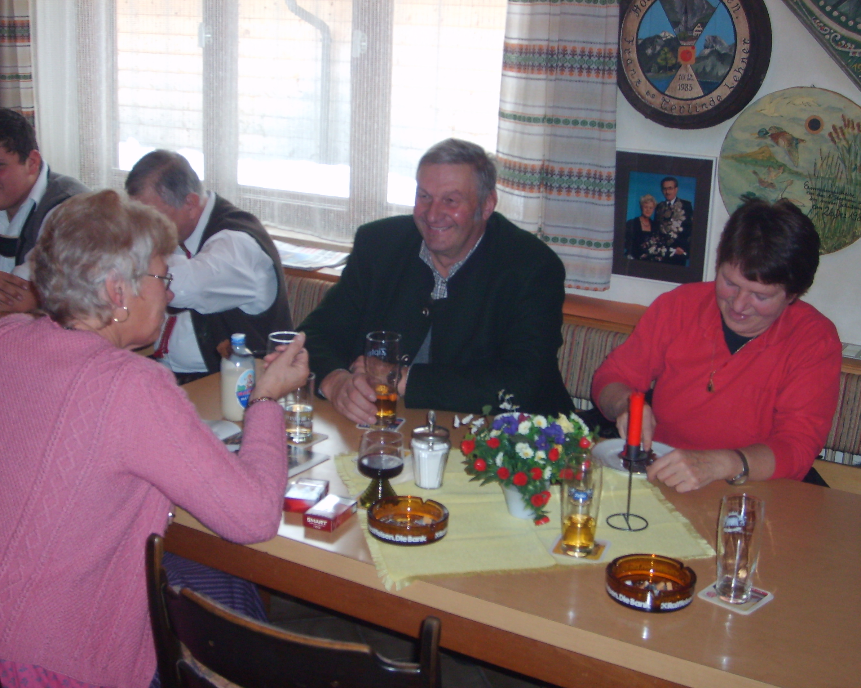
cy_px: 345
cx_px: 424
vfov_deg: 33.4
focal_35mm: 45
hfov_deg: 41.2
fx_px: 1147
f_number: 3
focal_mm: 7.2
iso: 100
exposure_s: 1/45
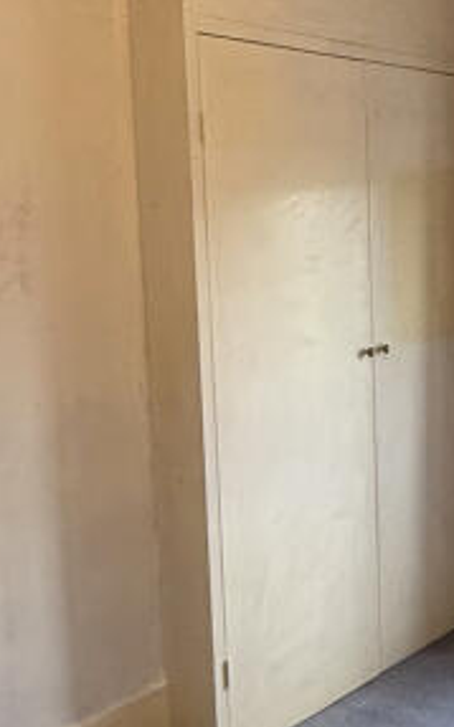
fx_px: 1051
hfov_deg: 23.9
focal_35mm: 53
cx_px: 386
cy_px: 342
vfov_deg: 38.2
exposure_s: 1/99
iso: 320
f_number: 2.2
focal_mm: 2.22
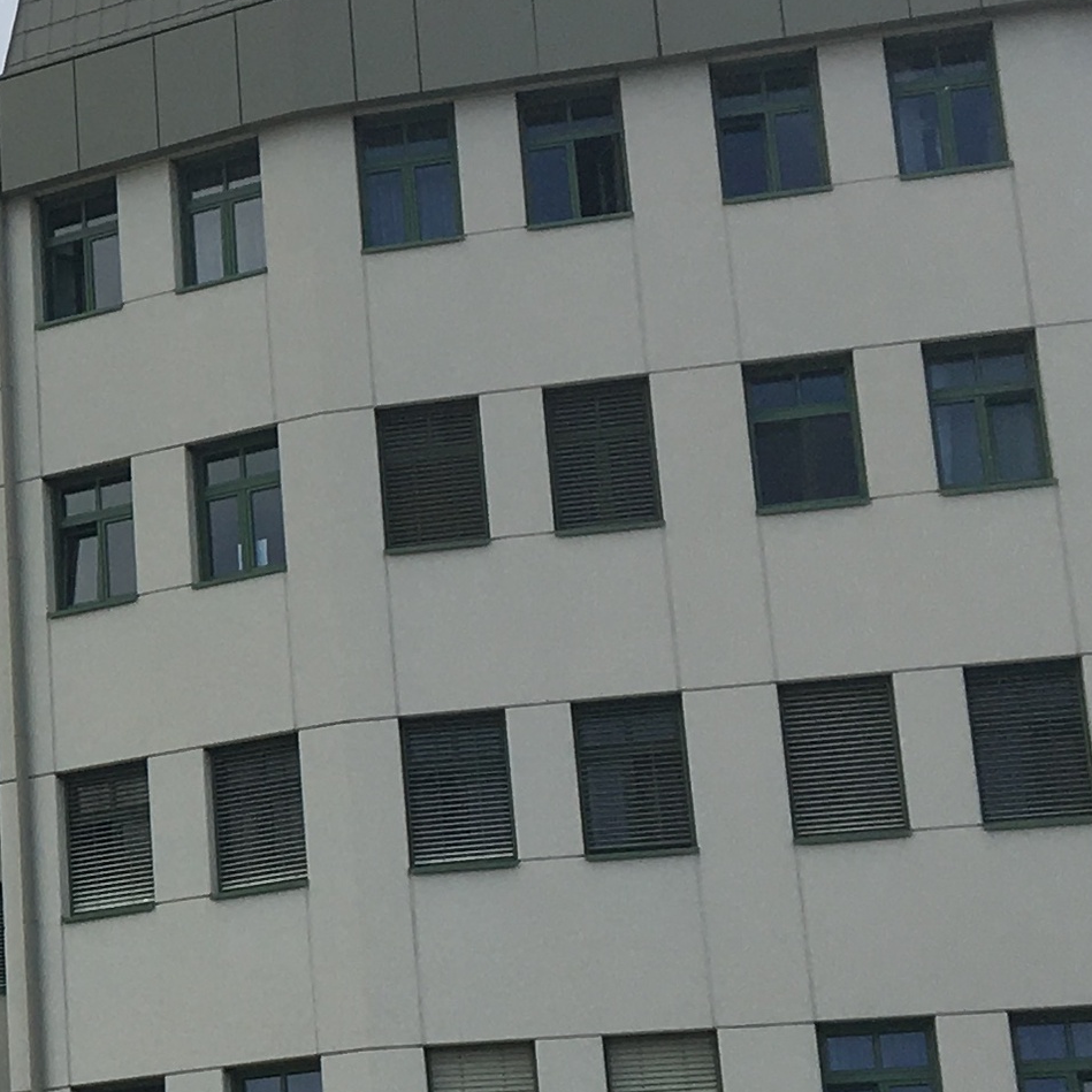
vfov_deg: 16.1
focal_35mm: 108
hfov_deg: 14.5
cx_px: -776
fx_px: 3855
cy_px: 735
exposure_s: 1/1374
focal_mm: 4.15
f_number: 2.2
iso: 25
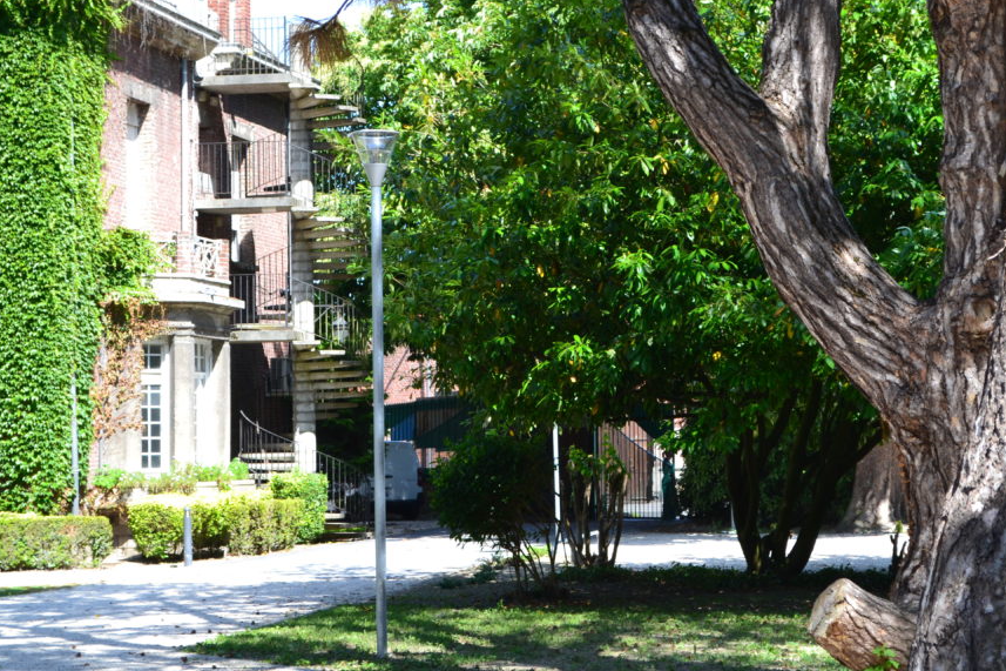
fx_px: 2755
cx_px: 534
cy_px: 292
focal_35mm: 99
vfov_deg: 13.9
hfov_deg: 20.7
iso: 400
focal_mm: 55
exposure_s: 1/160
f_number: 10
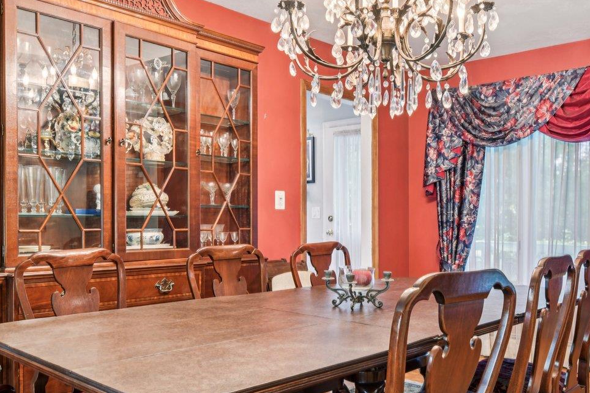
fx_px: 557
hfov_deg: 55.4
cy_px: 234
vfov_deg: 38.7
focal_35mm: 34
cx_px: 357
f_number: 8
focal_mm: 16
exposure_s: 1/2.5
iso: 320
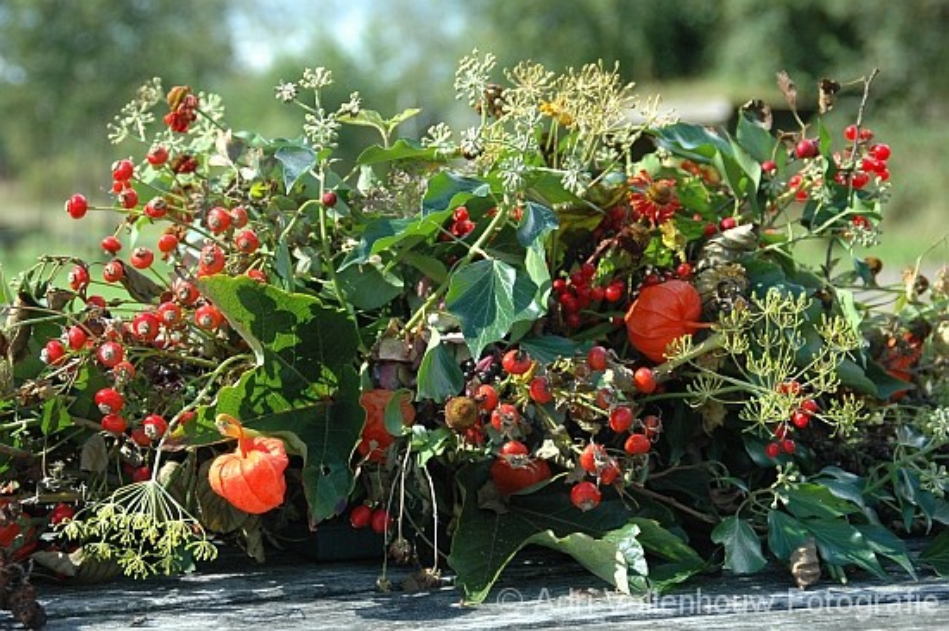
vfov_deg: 13.0
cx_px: 474
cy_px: 316
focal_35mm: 105
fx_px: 2766
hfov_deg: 19.5
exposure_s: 1/180
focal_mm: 70
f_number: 6.7
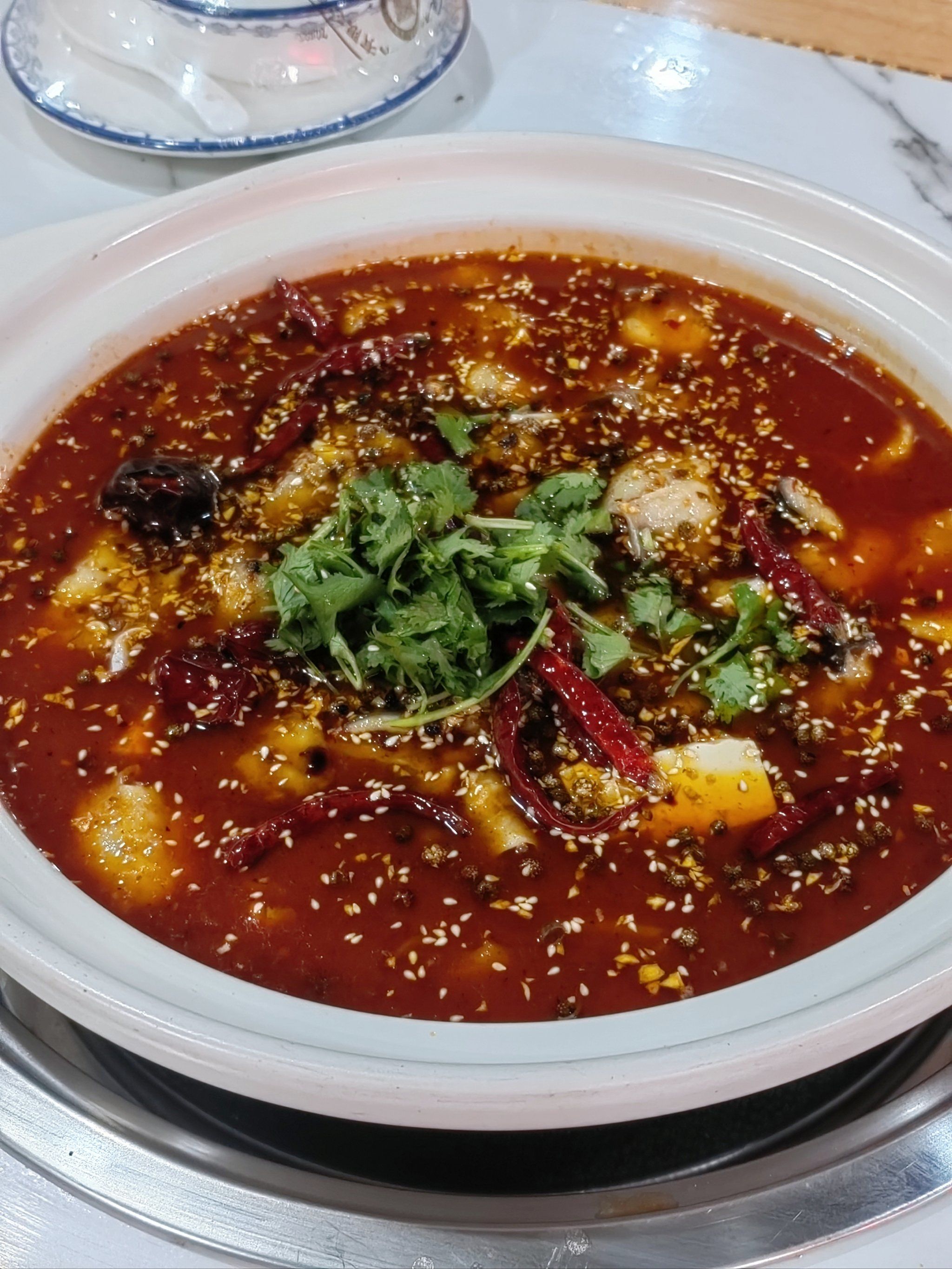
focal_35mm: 47
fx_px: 1724
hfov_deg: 30.9
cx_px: 476
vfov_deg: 40.4
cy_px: 634
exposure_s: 1/50
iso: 64
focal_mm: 5.52
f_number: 1.9
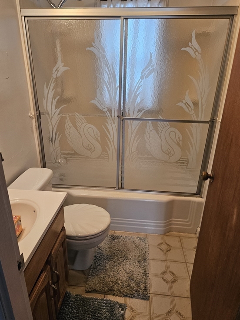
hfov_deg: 56.8
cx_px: 118
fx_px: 222
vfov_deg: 71.6
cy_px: 163
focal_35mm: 24
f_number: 1.8
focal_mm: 5.4
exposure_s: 1/120
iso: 400
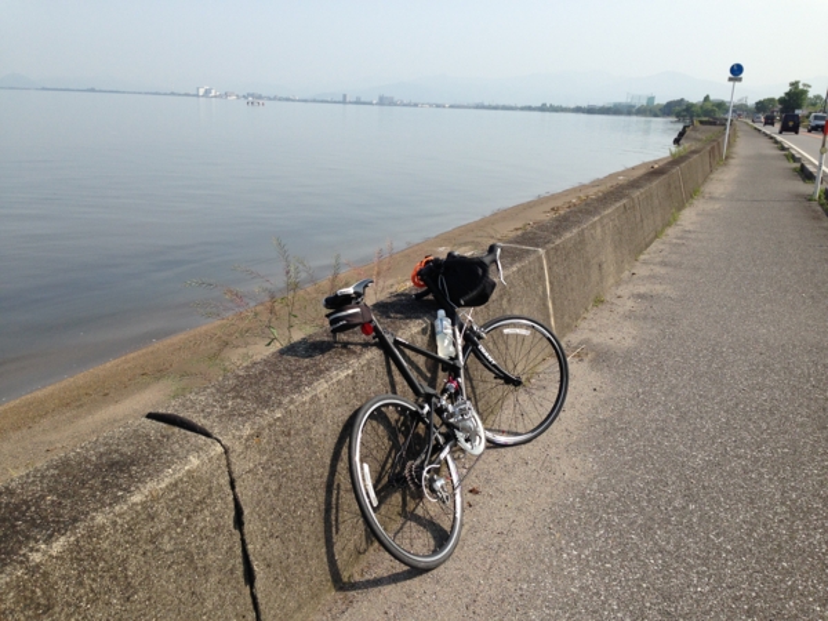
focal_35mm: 33
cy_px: 310
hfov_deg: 55.4
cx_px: 414
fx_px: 789
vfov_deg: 42.9
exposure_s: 1/1427
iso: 50
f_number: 2.4
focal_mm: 4.12
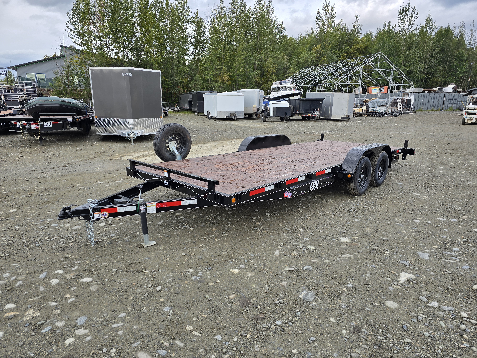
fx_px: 317
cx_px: 238
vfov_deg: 58.9
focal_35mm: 23
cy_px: 179
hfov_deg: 73.9
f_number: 1.7
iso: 12
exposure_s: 1/180
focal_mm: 6.3
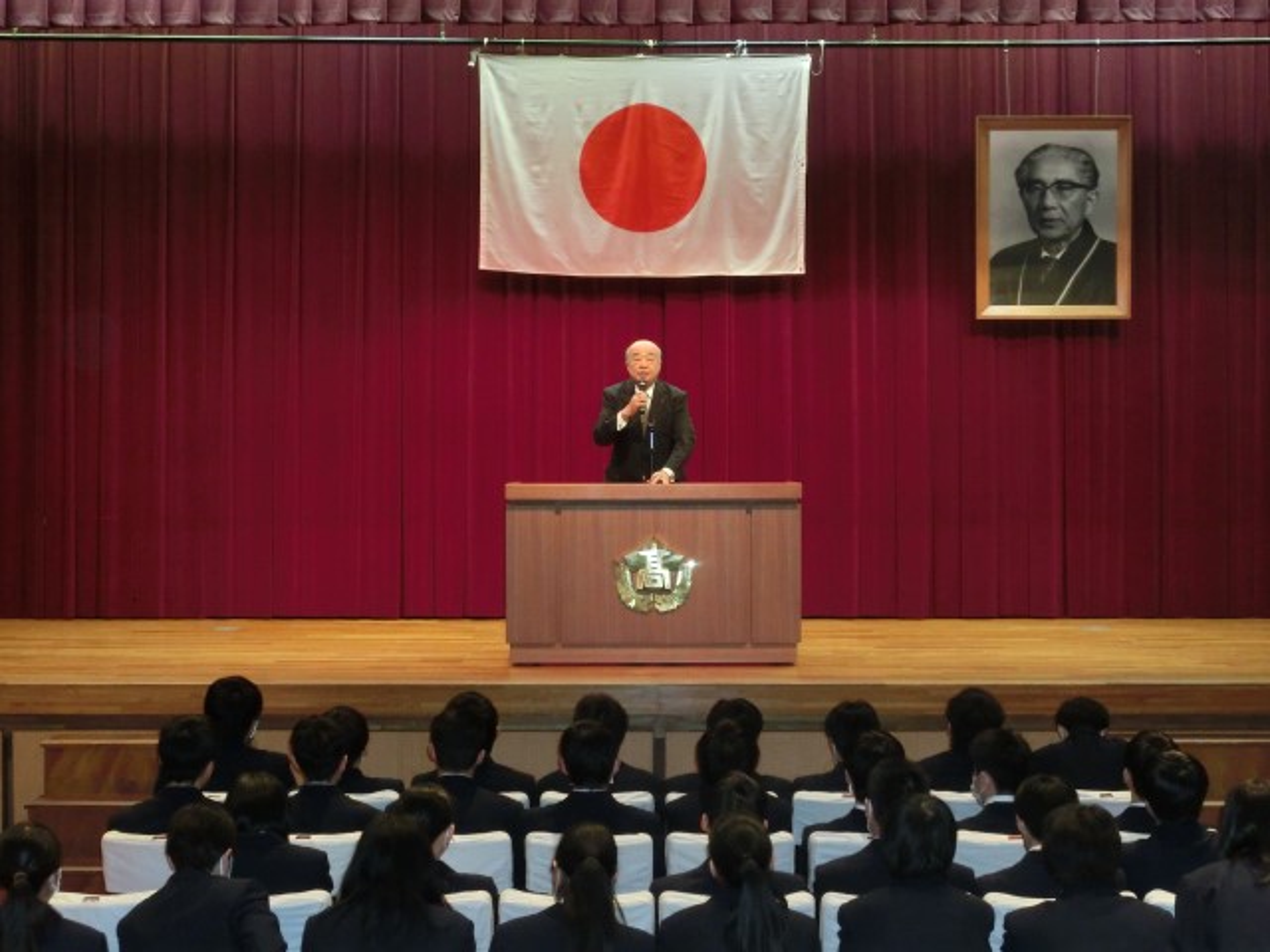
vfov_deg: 24.8
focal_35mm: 59
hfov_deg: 32.7
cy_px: 476
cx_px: 635
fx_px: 2165
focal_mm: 10.5
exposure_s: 1/60
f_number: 3.8
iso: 800
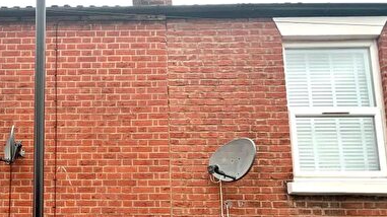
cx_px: 36
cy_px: 228
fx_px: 533
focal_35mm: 52
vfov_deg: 22.0
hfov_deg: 37.2
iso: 100
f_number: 1.8
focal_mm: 4.25
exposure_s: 1/90
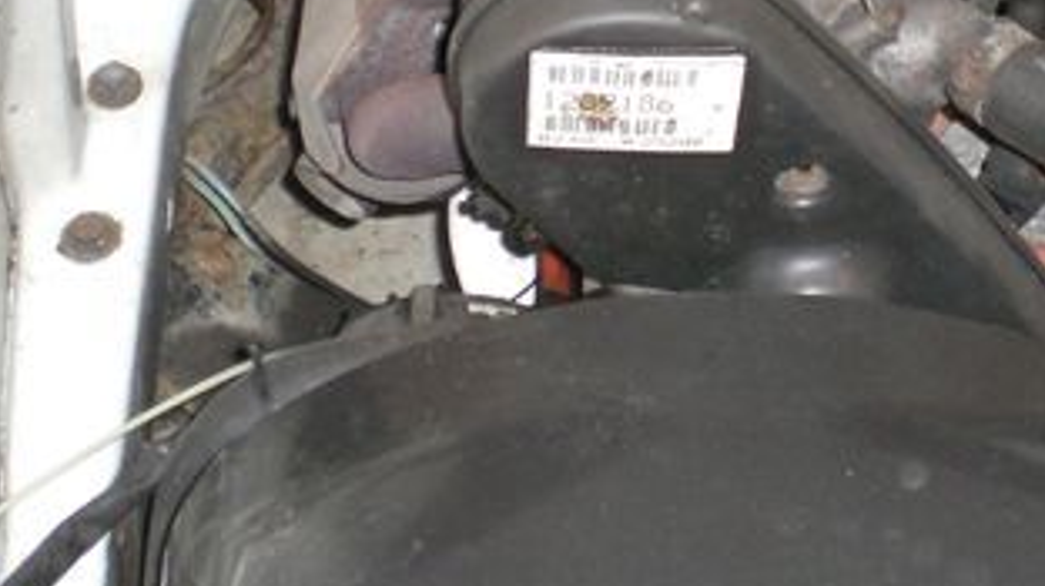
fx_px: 2354
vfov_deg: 13.6
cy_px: -194
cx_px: 784
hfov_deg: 24.8
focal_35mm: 85
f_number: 3.1
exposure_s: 1/60
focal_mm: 6.3
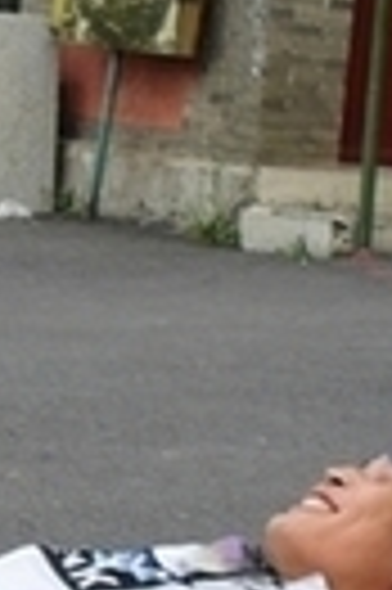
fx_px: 1818
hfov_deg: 12.1
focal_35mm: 111
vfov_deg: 18.3
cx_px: -54
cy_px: 484
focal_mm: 6.3
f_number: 3.2
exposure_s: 1/90
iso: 100
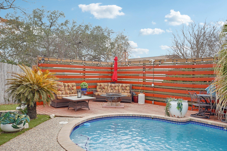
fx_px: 170
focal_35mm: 27
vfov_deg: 47.9
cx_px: 114
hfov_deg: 67.4
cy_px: 76
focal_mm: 27
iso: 100
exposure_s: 1/30
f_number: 8
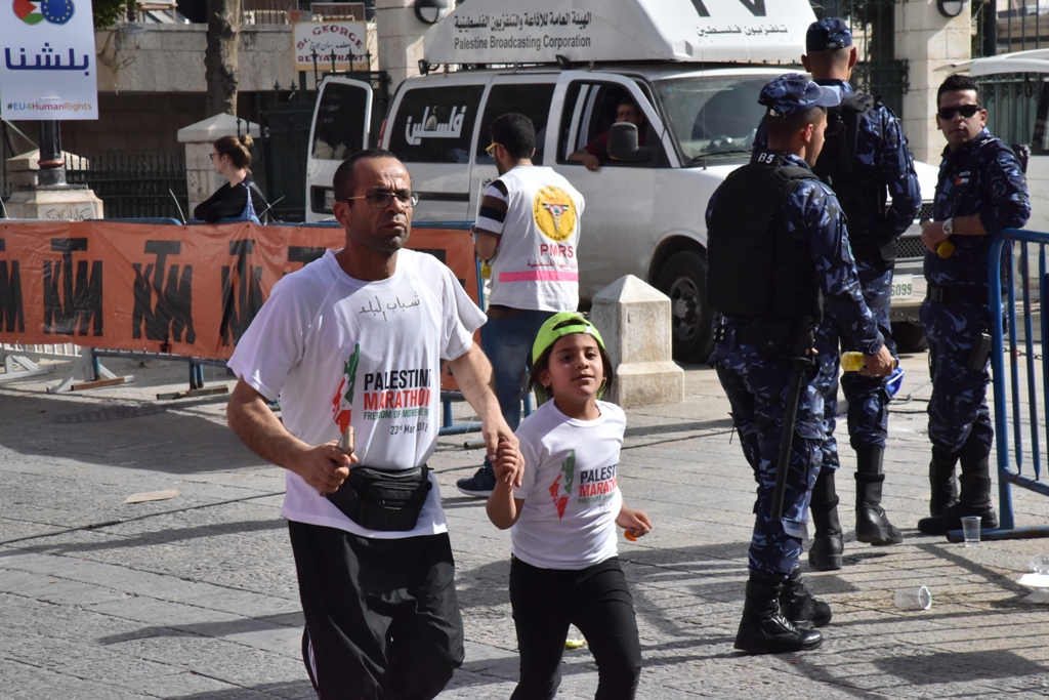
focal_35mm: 120
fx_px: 3497
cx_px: 524
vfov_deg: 11.4
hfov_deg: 17.1
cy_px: 350
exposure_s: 1/1600
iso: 2500
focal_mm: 120
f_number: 20
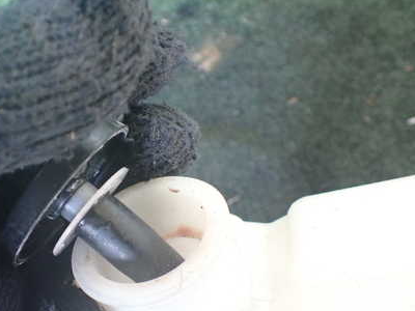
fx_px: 539
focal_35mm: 45
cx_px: 132
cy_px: 198
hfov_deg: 41.4
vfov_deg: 32.0
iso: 800
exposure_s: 1/60
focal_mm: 5.4
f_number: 2.3
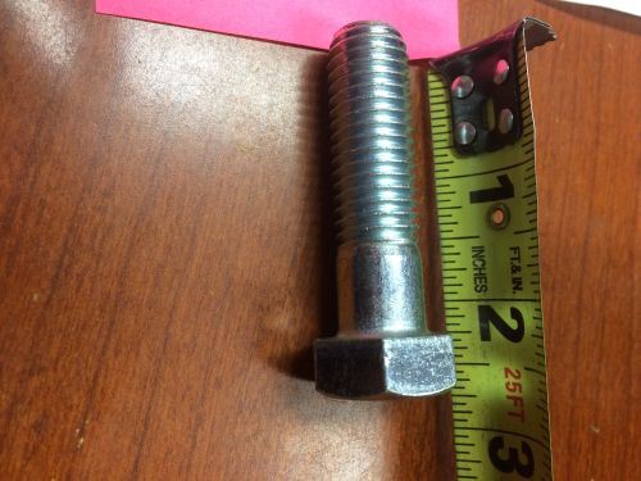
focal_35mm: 29
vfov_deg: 48.2
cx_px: 320
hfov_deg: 61.7
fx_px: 537
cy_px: 240
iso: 80
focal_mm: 4.15
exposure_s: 1/30
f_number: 2.2
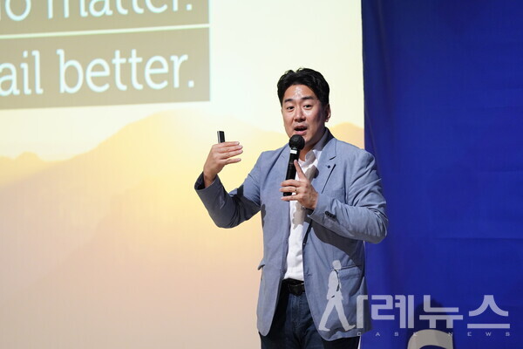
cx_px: 262
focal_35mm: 200
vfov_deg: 6.9
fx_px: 2905
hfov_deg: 10.3
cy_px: 174
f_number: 2.8
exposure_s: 1/320
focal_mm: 200
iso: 4000
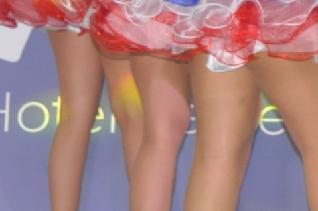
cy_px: -74
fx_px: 2866
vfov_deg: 4.2
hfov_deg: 6.2
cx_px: 639
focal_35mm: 325
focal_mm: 48
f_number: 4.5
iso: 800
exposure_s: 1/60
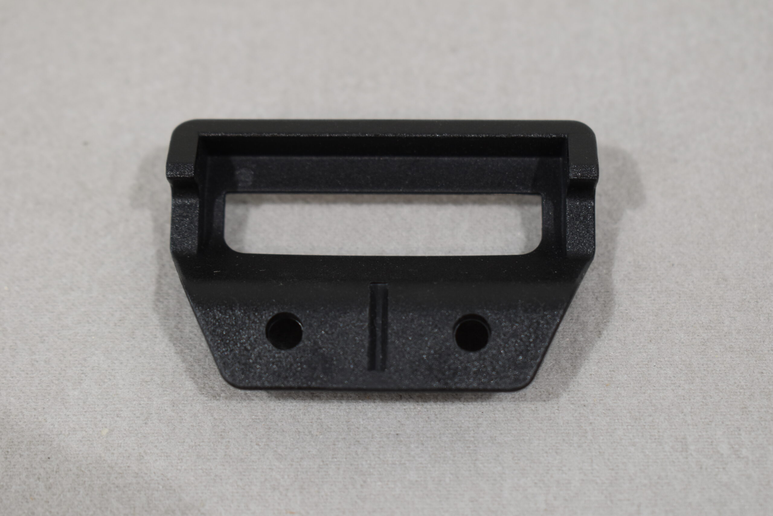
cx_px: 386
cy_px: 258
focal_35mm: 78
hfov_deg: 26.0
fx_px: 1675
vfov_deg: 17.5
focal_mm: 52
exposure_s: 1/60
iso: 400
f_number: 6.3
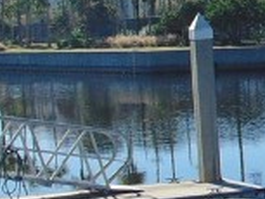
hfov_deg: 11.1
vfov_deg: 8.9
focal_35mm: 167
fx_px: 1279
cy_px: 102
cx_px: 464
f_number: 7.7
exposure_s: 1/250
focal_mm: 4.5
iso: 80
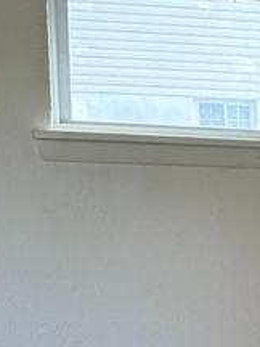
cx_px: 526
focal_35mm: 120
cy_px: 315
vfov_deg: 16.2
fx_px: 1202
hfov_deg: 11.2
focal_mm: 6.76
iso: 200
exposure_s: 1/91
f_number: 1.78
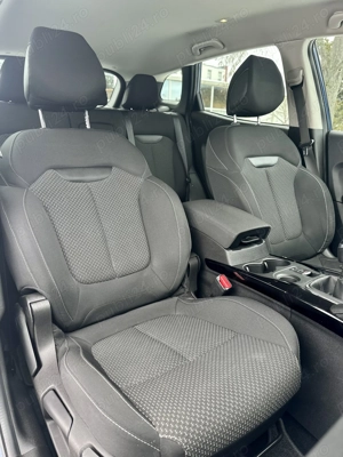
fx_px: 317
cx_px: 172
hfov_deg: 56.8
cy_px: 228
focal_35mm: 24
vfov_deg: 71.6
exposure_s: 1/121
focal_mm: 6.86
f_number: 1.78
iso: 100
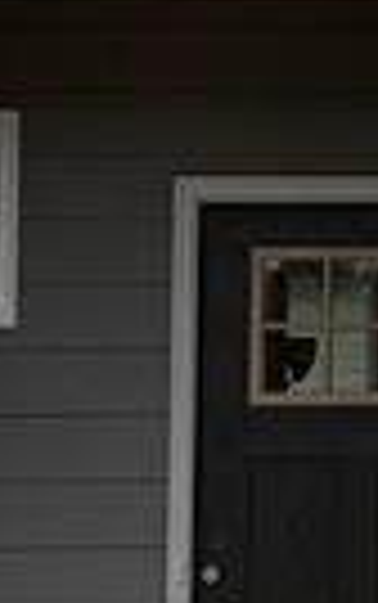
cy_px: -140
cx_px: 855
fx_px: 4803
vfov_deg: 7.1
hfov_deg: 4.4
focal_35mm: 292
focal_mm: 6.76
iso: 100
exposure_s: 1/4098
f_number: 1.78
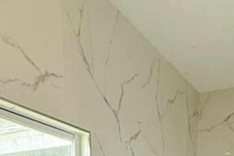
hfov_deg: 39.6
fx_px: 318
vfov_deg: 19.7
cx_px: 166
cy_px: 287
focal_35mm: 49
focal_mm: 2.22
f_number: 2.2
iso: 250
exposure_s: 1/120
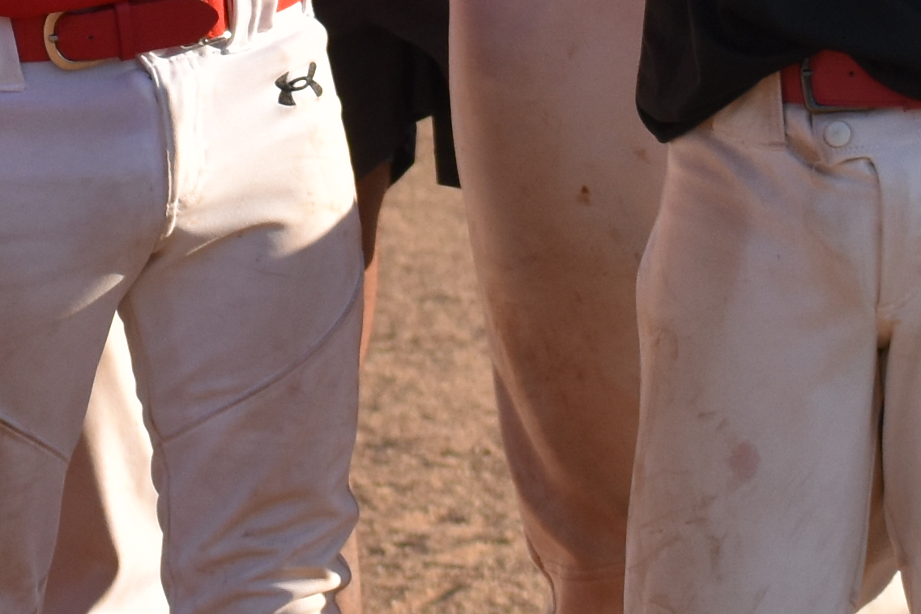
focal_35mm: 554
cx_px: -377
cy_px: -642
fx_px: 14172
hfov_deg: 3.7
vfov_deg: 2.5
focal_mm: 70
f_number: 5.6
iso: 400
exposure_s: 1/1250
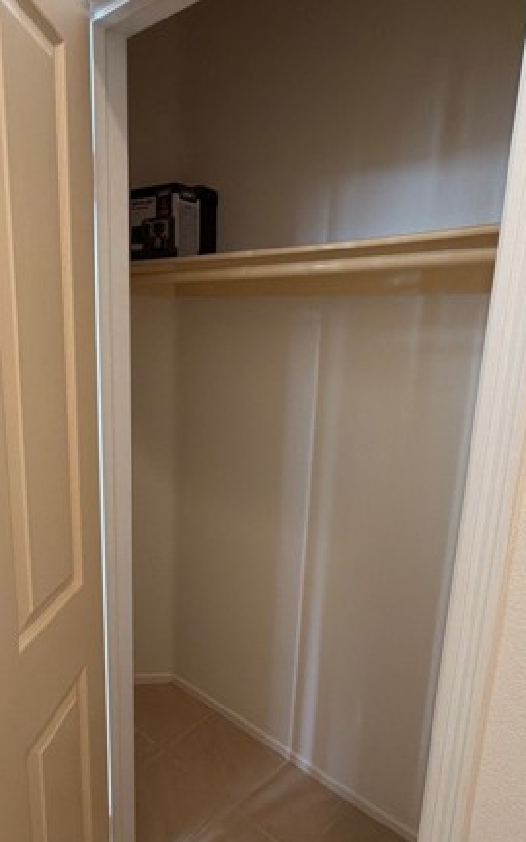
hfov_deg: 55.1
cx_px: 261
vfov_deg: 79.6
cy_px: 444
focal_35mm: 22
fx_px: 505
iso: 200
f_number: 2.2
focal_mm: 2.22
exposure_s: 1/60
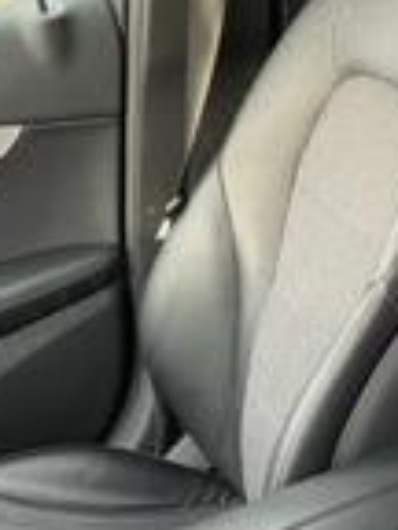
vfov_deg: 24.0
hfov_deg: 19.9
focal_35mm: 72
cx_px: 383
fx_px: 1104
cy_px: 674
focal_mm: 4.25
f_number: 1.8
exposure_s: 1/88
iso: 125
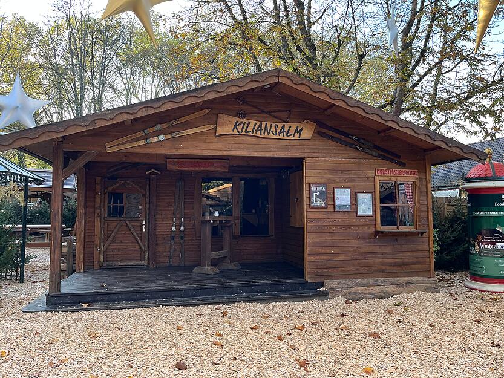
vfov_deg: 53.1
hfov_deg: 67.3
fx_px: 379
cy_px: 189
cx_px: 252
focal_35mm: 26
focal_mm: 5.1
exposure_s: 1/148
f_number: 1.6
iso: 64
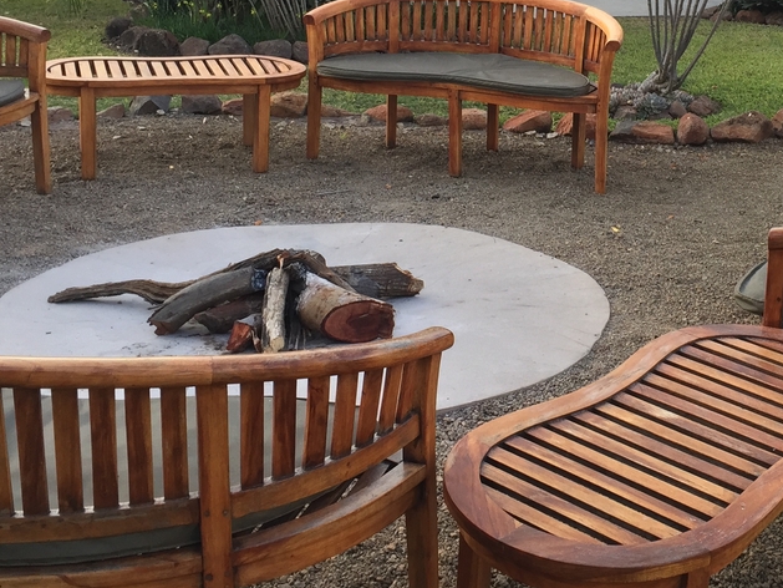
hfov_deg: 32.0
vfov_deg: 24.3
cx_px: 607
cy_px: 86
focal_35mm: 59
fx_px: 1335
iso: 32
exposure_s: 1/100
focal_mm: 4.15
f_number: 2.2
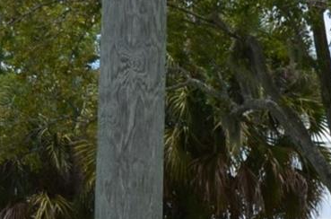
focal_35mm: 247
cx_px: 474
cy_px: 281
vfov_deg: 5.5
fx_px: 2265
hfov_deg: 8.2
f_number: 4.8
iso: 200
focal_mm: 38
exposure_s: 1/1600
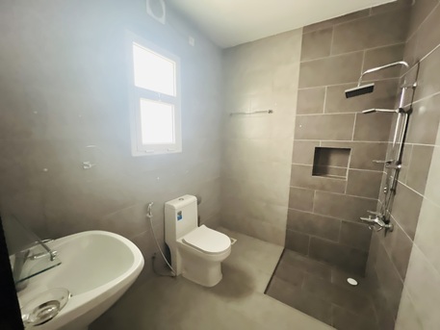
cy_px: 165
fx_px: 165
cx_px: 220
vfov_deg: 89.9
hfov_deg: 106.2
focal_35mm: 13
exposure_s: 1/60
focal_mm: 1.57
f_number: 1.8
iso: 1000
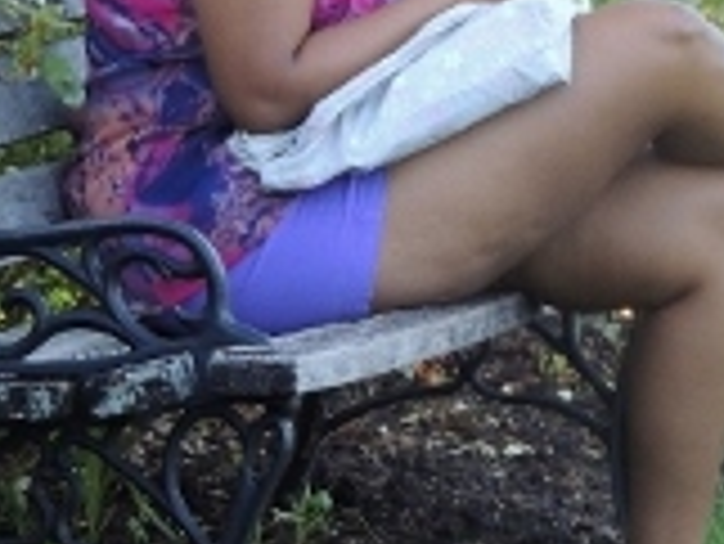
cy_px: -99
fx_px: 14589
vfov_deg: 2.1
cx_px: 490
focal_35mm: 697
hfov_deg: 2.8
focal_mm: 44.5
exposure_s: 1/80
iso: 400
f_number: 4.7
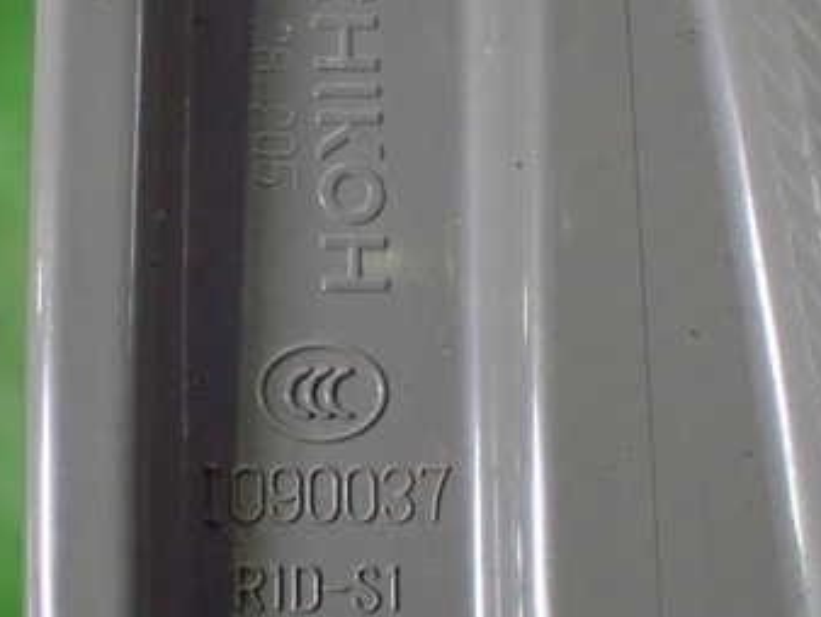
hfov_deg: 17.8
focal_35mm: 110
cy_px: 328
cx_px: 277
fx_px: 2611
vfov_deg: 13.5
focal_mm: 11.09
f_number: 3.6
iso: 1000
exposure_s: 1/60
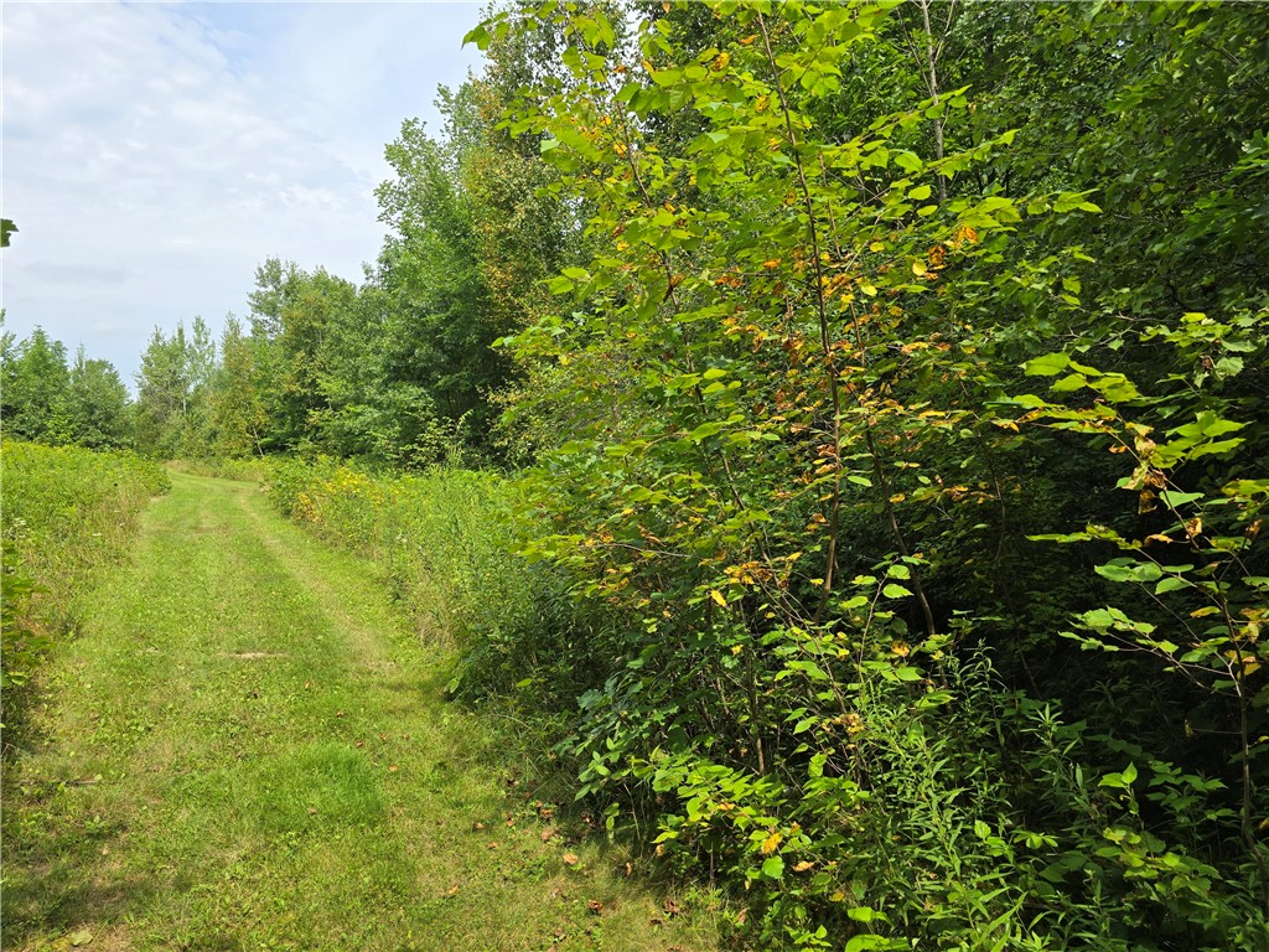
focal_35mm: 23
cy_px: 476
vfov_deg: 58.9
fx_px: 843
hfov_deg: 73.9
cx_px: 634
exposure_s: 1/438
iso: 12
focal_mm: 6.3
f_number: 1.7
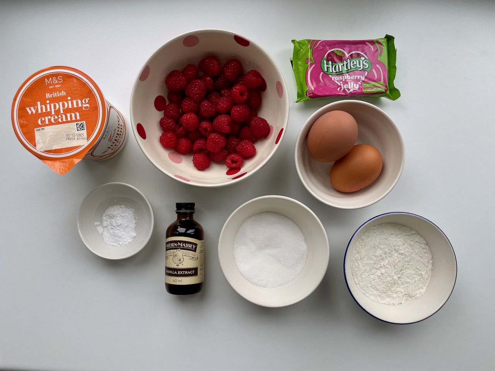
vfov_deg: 53.1
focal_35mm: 26
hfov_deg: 67.3
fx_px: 372
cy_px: 186
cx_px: 248
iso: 64
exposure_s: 1/121
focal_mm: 4.2
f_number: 1.6
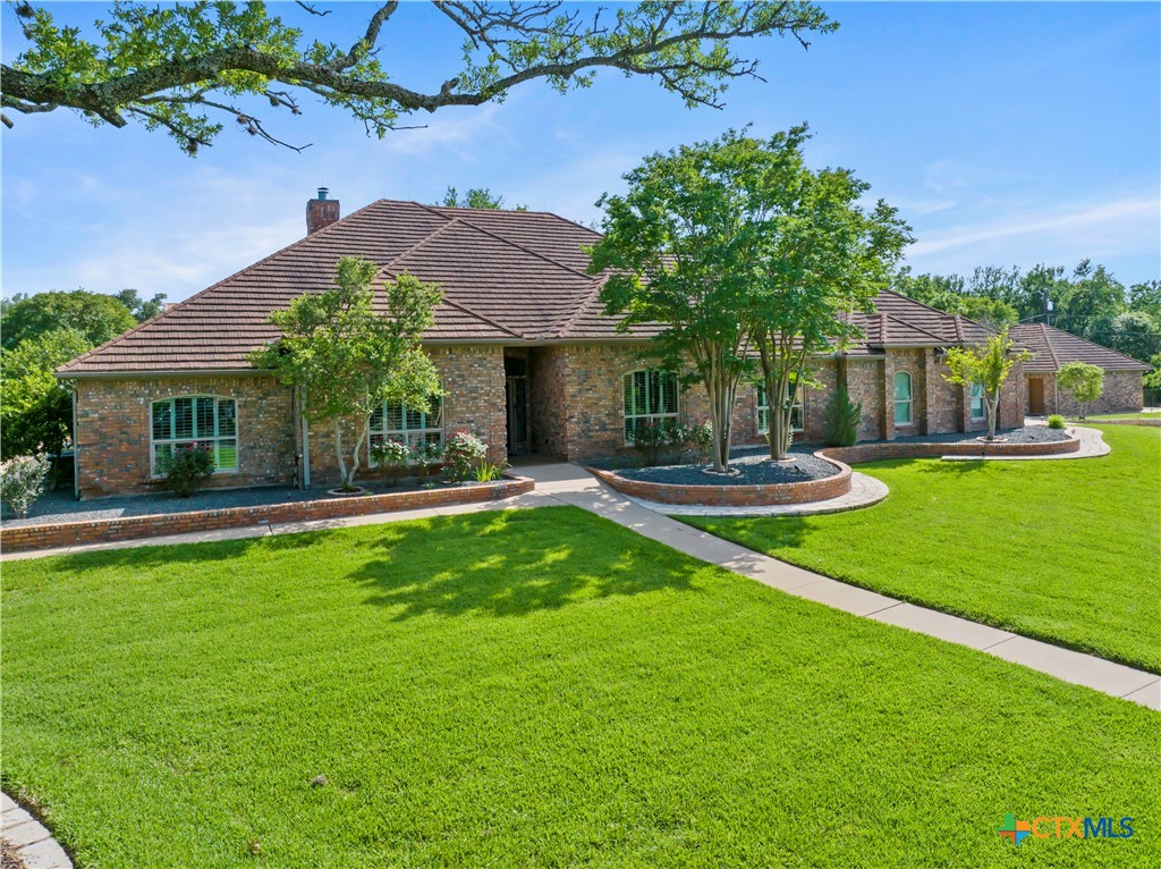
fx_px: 804
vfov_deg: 56.7
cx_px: 580
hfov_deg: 71.6
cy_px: 434
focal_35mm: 24
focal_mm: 12.29
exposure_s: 1/4000
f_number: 2.8
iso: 220
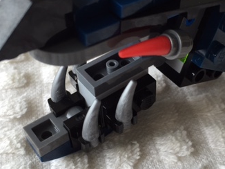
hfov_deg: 33.7
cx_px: 131
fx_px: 370
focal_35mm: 57
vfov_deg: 25.6
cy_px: 79
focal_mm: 4.15
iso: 40
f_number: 2.2
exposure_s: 1/120
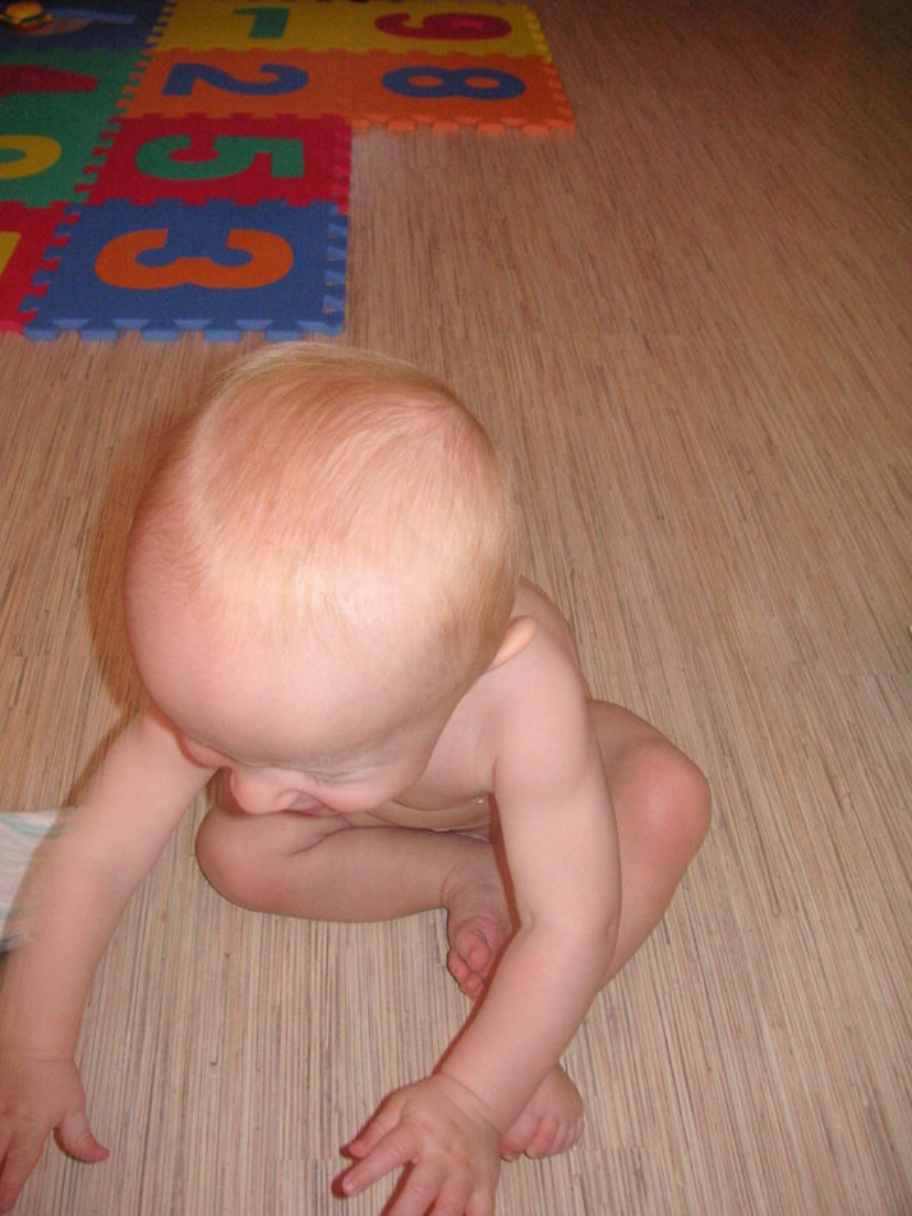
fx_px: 1300
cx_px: 456
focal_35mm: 37
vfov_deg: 50.1
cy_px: 608
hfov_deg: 38.7
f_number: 2.8
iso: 160
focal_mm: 6.1
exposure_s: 1/45
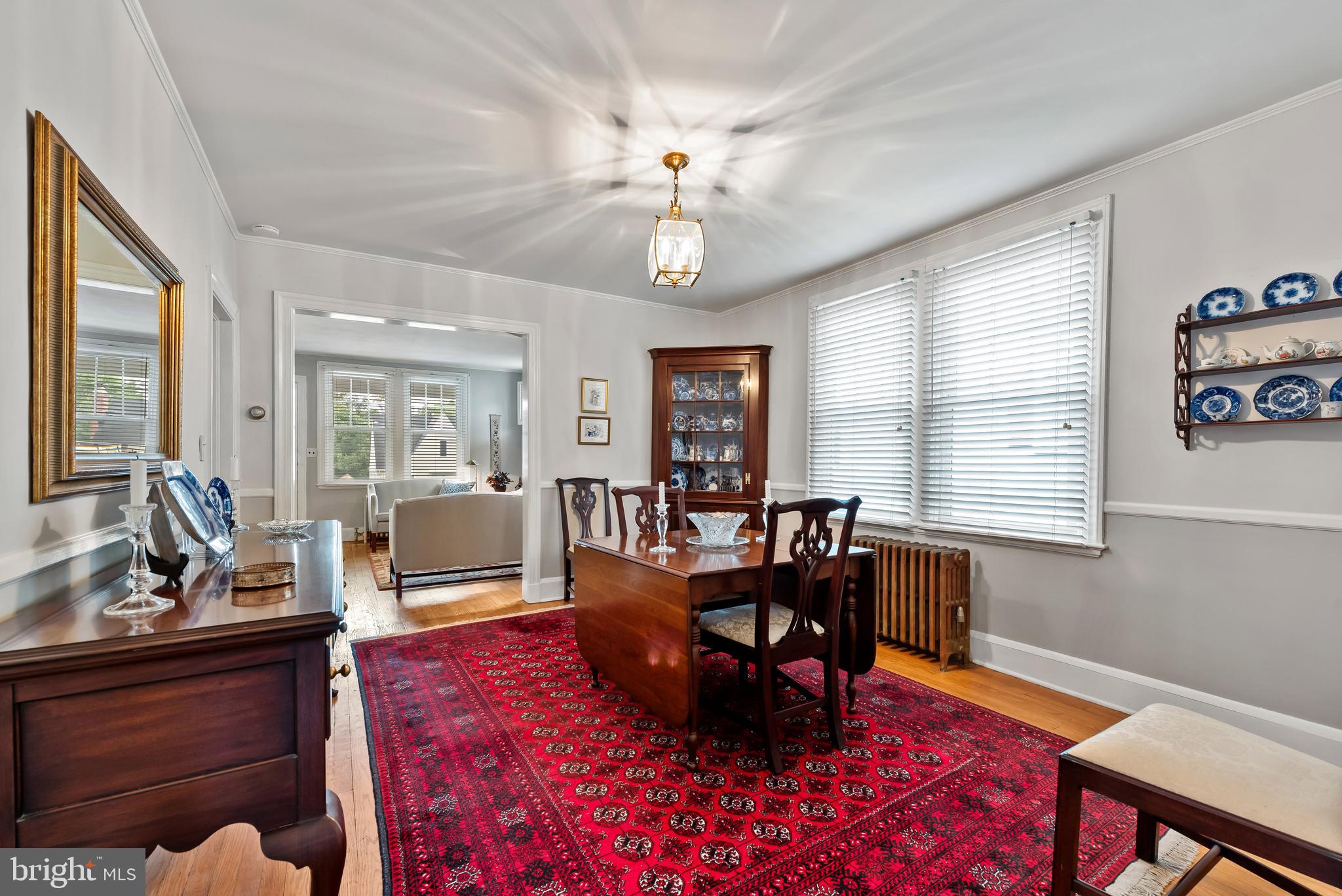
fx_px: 559
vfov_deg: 77.4
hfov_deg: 100.4
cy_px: 448
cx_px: 671
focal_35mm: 15
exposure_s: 1
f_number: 8
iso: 320
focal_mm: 15
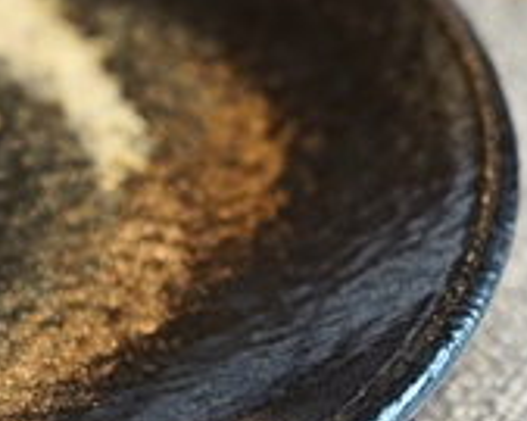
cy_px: -27
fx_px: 2837
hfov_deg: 9.6
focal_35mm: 182
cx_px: -680
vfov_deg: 8.4
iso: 1000
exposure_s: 1/60
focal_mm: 41
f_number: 4.5
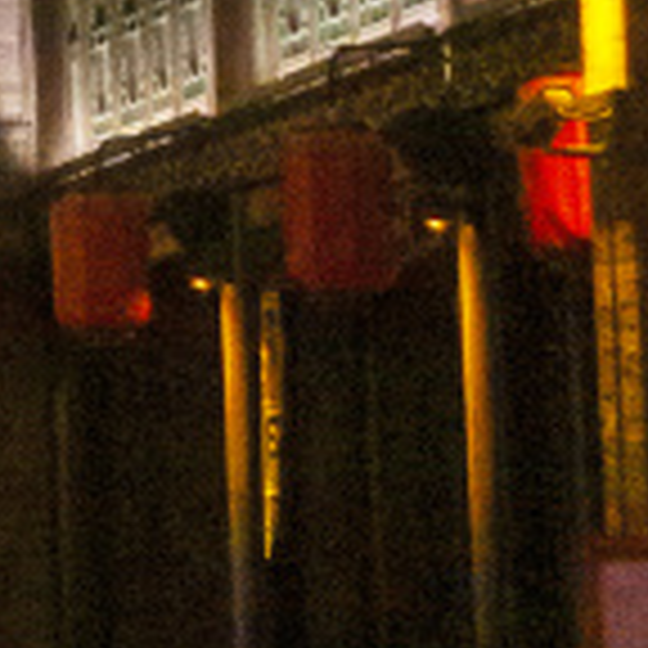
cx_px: -1102
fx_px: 6587
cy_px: -824
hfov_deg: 5.4
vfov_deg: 5.5
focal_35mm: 311
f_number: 2.8
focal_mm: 16.17
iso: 2500
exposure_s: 1/160
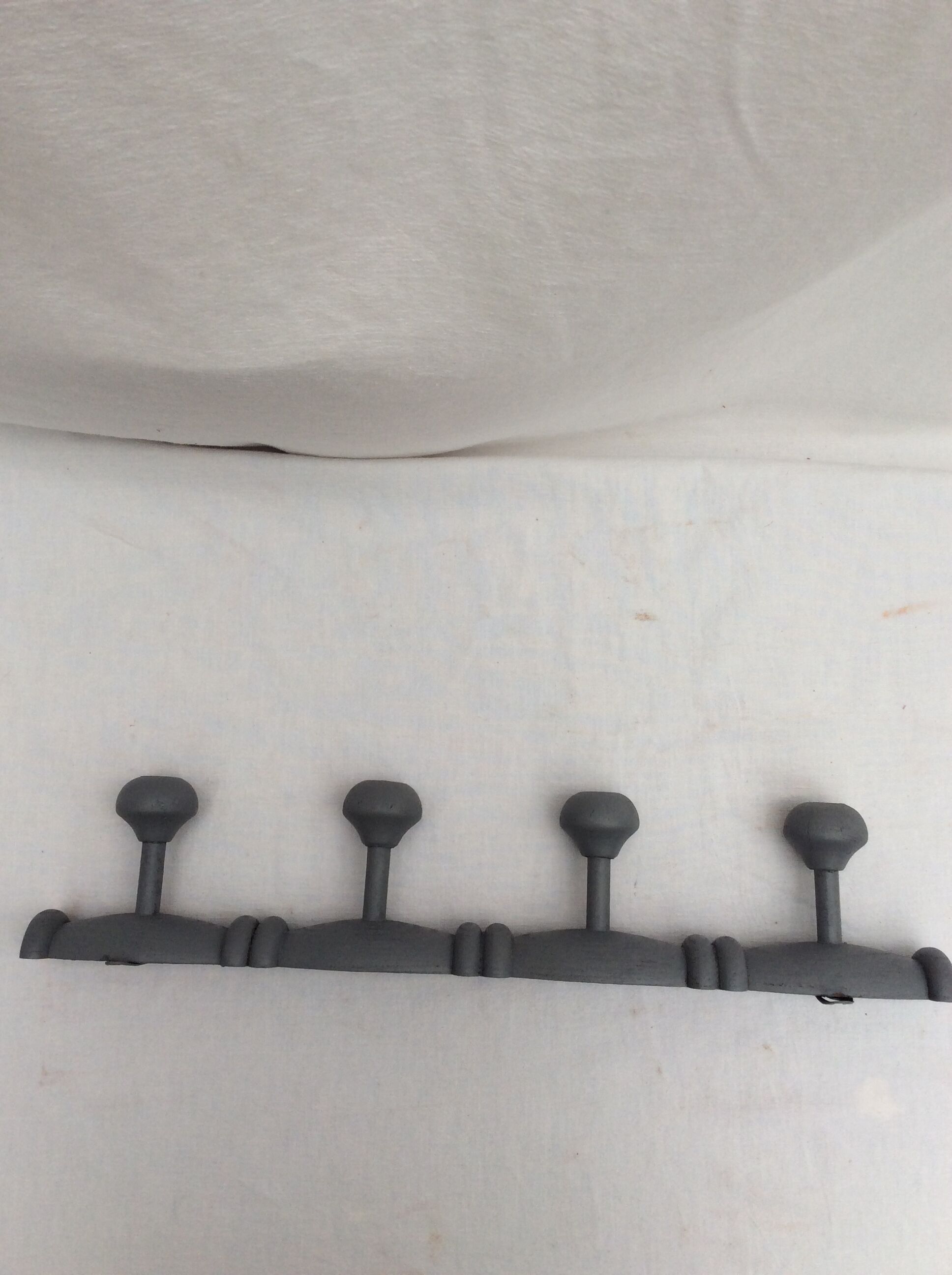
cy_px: 638
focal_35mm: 32
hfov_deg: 44.1
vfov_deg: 56.9
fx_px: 1177
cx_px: 476
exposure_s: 1/112
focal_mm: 3.3
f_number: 2.4
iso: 32
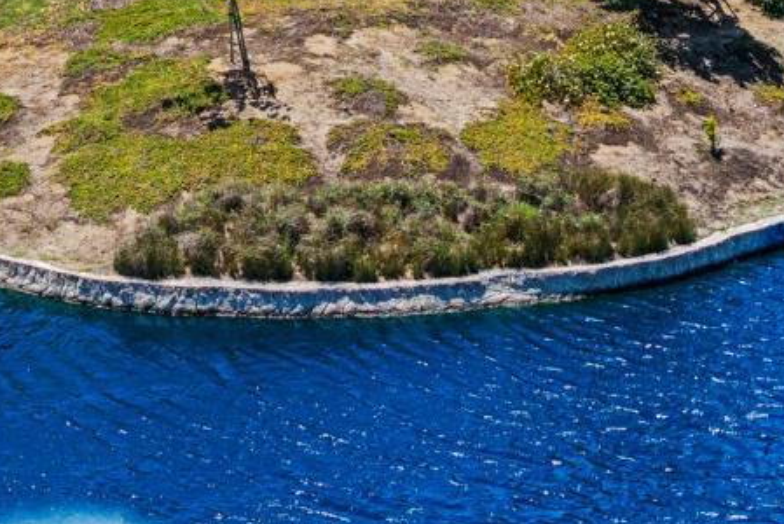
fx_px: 5295
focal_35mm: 243
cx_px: 159
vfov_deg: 5.6
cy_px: -322
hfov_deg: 8.5
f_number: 2.8
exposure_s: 1/60
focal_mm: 19.35
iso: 160
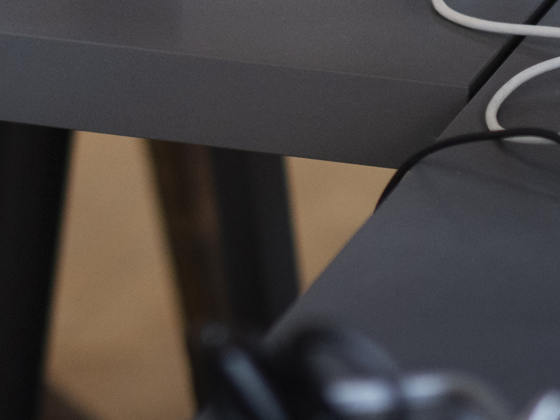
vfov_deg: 3.0
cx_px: -597
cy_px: -679
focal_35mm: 482
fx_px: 7798
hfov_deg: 4.1
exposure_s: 1/200
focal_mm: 85
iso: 500
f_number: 2.5
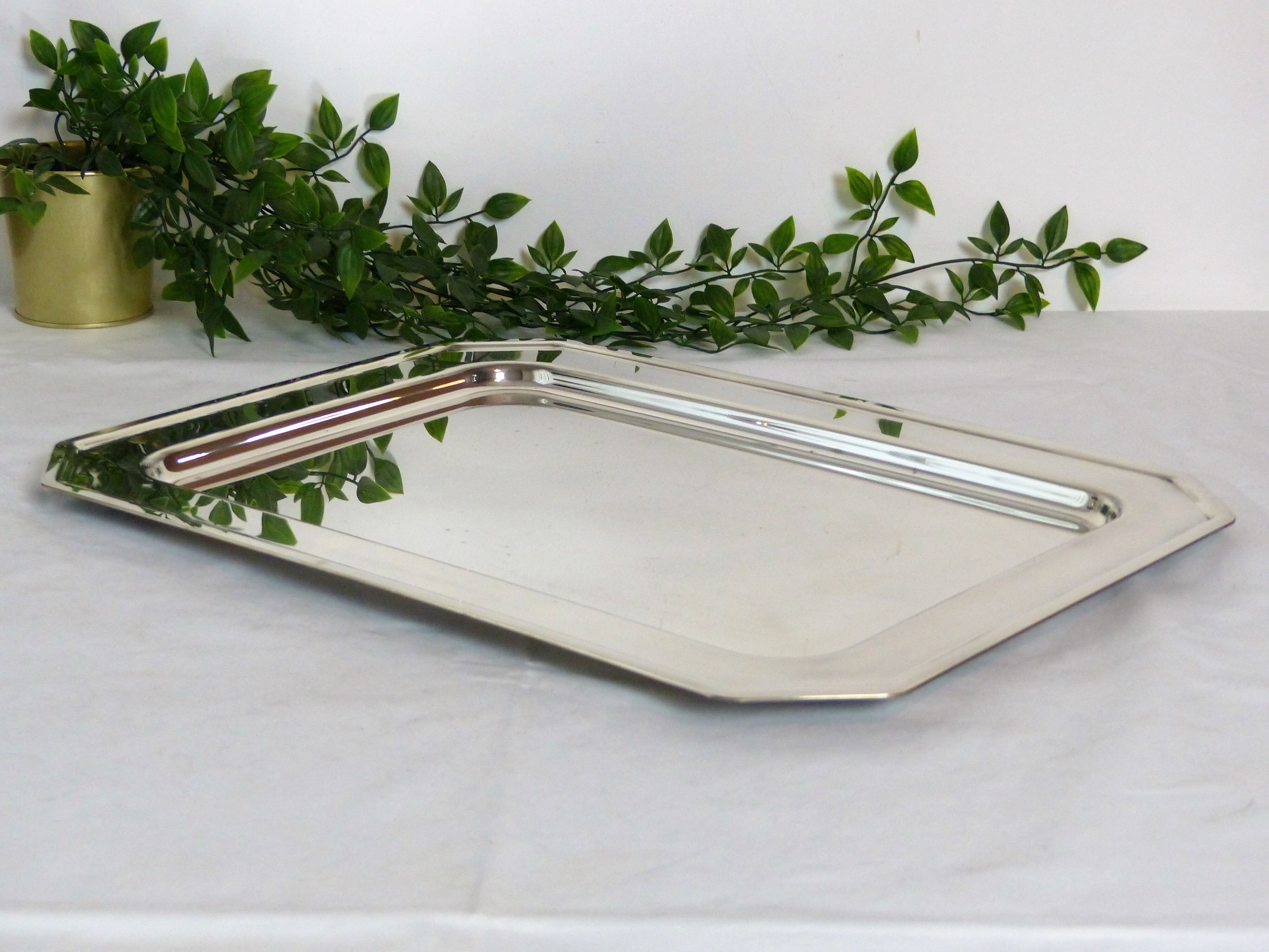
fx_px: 2676
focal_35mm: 73
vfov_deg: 20.2
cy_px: 476
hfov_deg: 26.7
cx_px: 634
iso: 320
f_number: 2.8
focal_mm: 12.5
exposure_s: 1/60
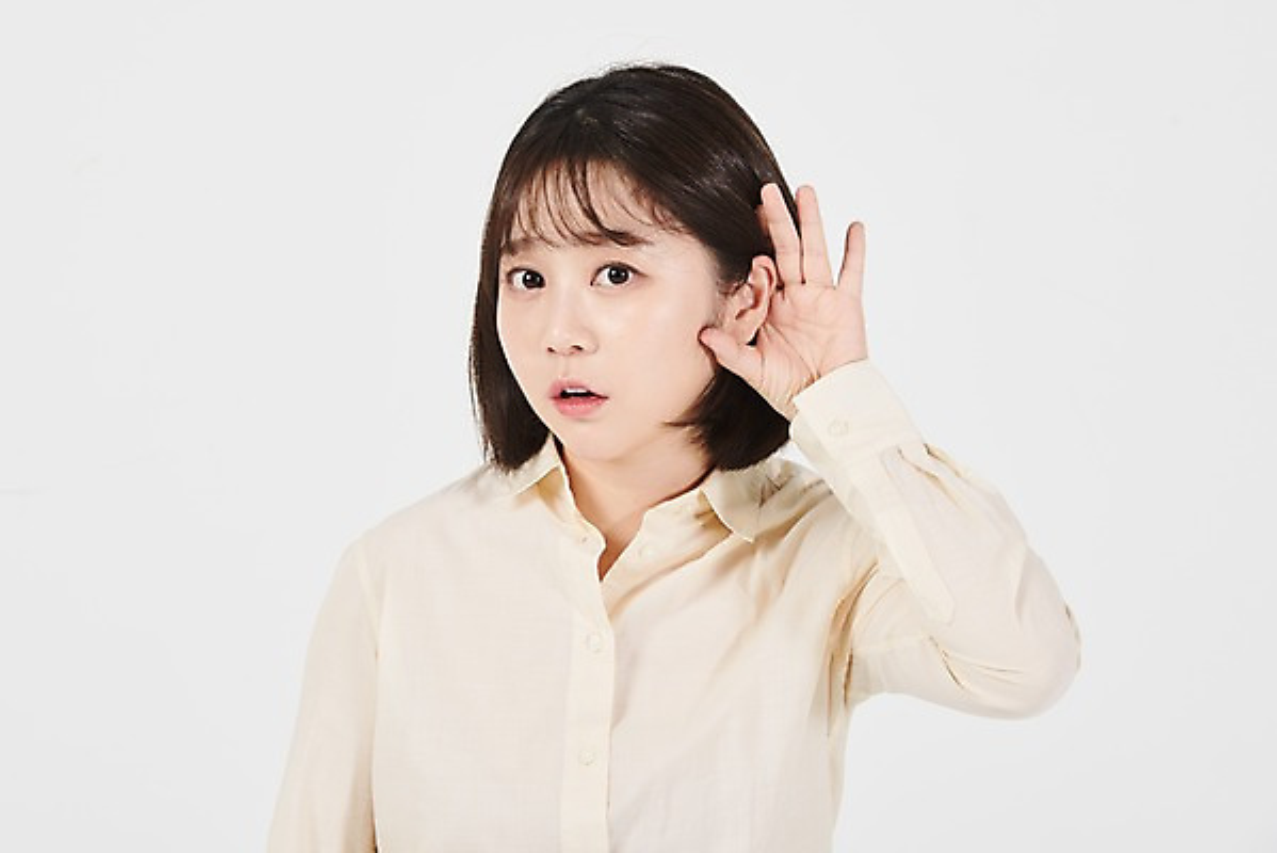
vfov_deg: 8.3
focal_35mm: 165
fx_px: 5855
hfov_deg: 12.4
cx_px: 638
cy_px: 426
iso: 100
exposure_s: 1/125
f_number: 13
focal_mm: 165
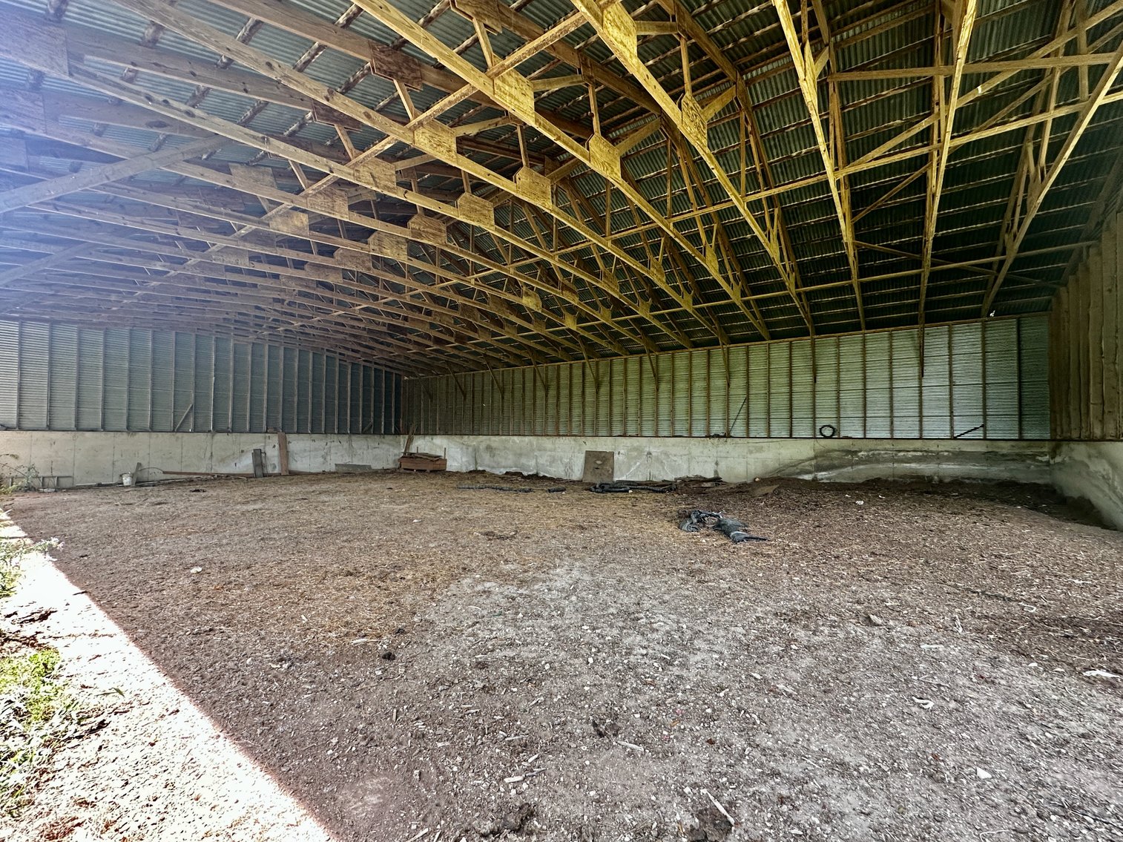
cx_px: 562
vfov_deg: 85.7
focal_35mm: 14
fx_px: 454
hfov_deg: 102.1
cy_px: 421
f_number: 2.2
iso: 125
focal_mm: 2.22
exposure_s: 1/99
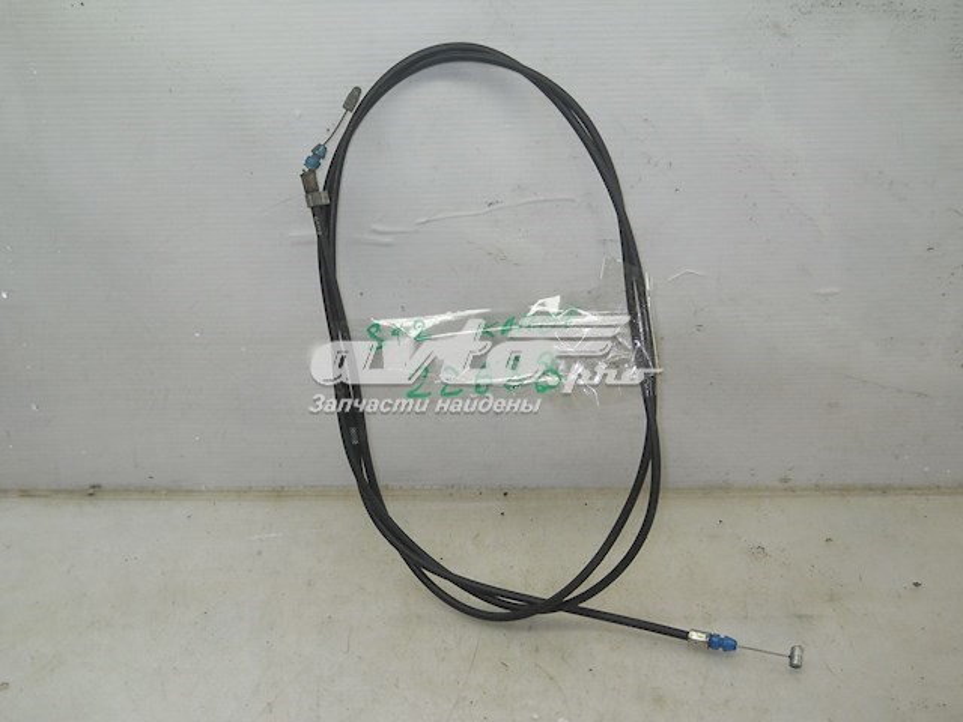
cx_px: 482
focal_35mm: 41
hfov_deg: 45.8
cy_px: 361
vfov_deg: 35.1
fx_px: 1141
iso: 80
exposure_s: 1/60
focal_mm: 6.72
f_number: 3.1
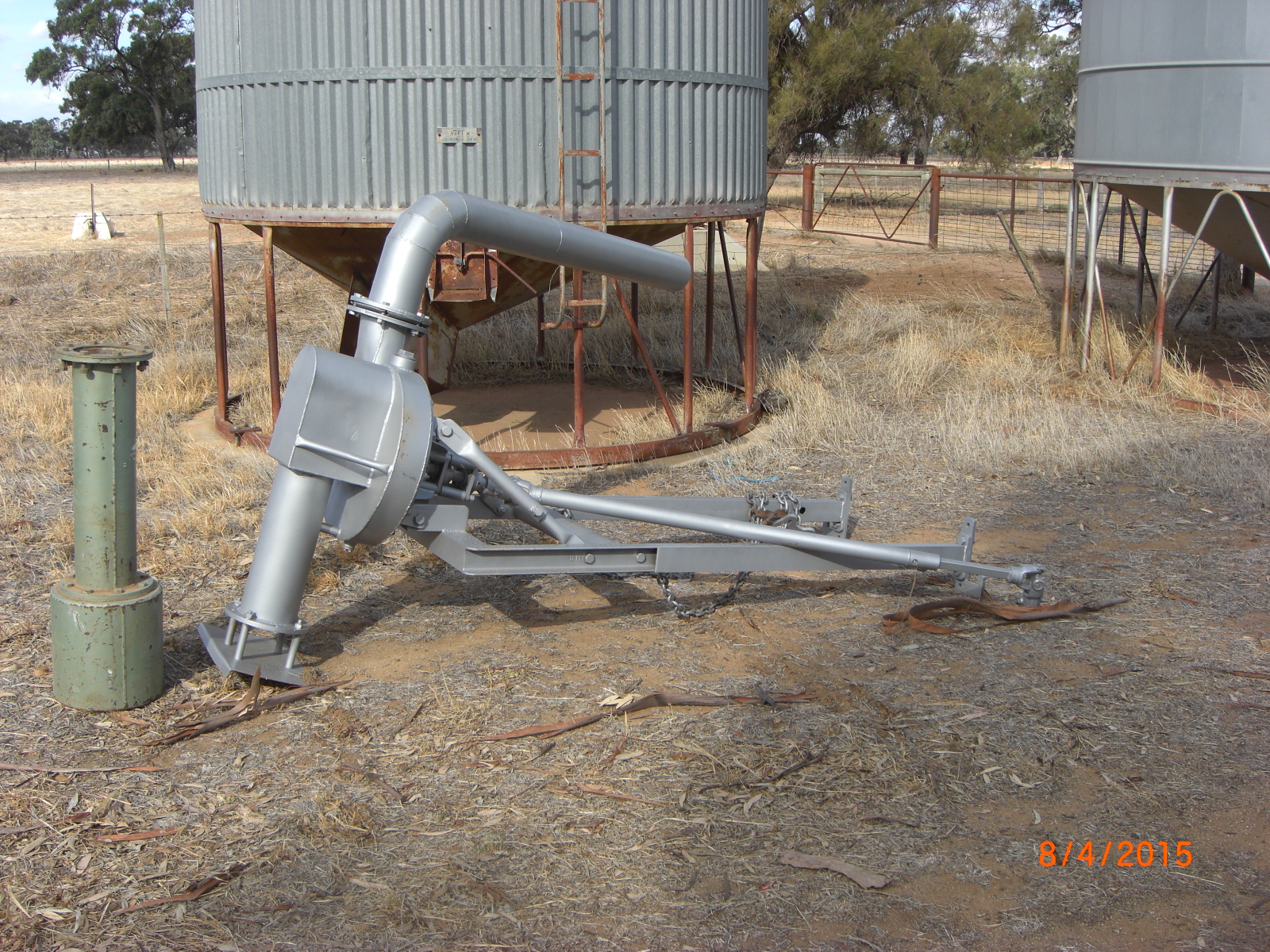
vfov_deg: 37.7
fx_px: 1394
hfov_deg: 49.0
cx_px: 635
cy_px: 476
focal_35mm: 38
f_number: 4
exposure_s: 1/500
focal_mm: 7.9
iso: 80
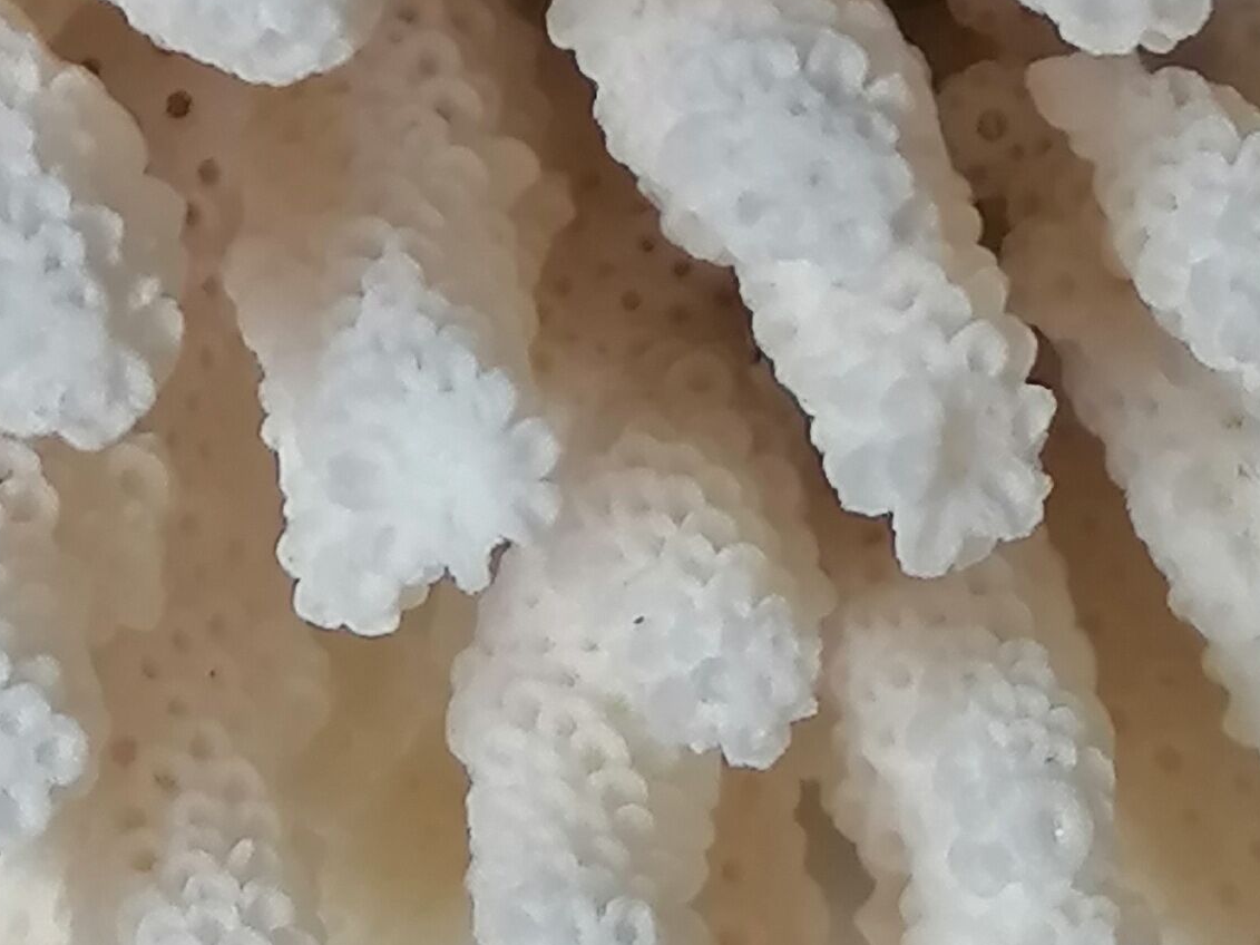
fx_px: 7206
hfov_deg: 9.9
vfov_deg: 7.2
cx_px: -139
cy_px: -1063
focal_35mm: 198
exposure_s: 1/100
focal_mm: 4.75
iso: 80
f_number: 1.8
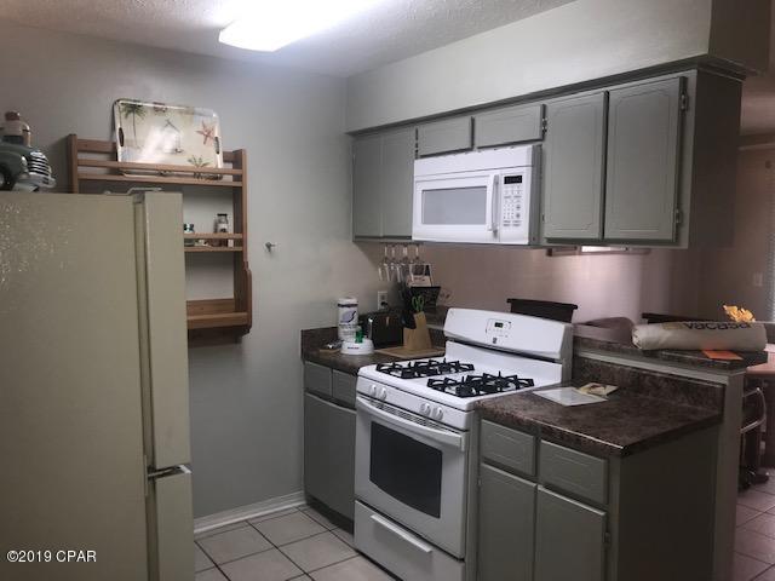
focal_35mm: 28
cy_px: 290
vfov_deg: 49.7
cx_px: 388
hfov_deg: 63.4
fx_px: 627
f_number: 1.8
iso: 20
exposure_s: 1/34
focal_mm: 3.99
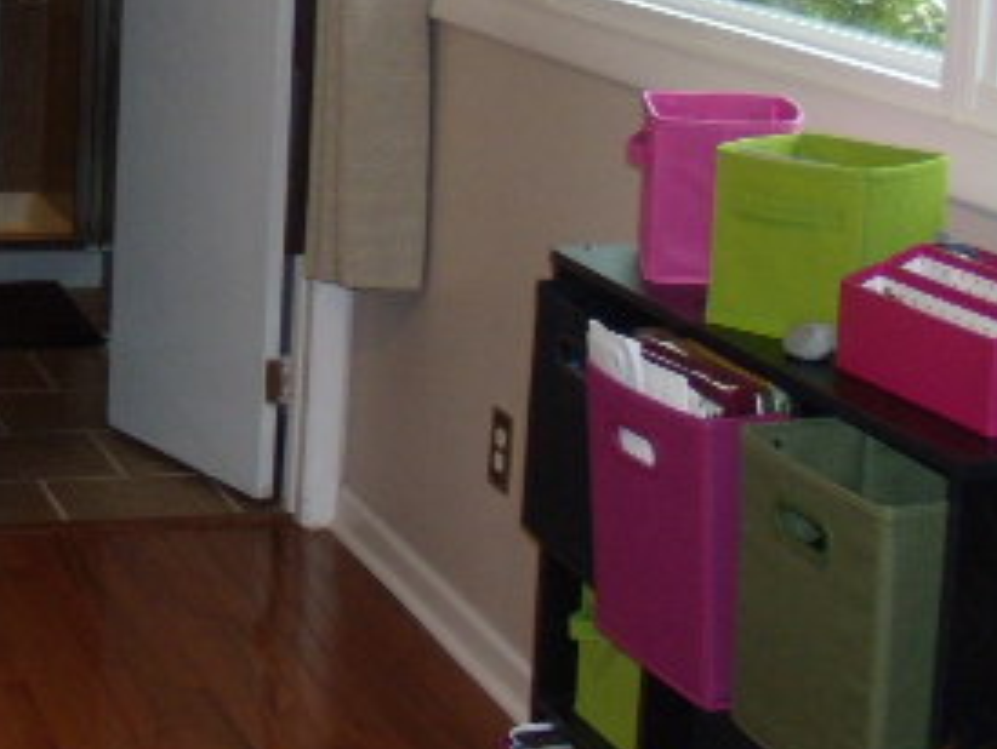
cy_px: 76
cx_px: -69
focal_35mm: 84
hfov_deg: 22.1
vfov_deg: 17.3
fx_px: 2421
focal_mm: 6.4
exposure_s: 1/30
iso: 200
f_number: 3.6
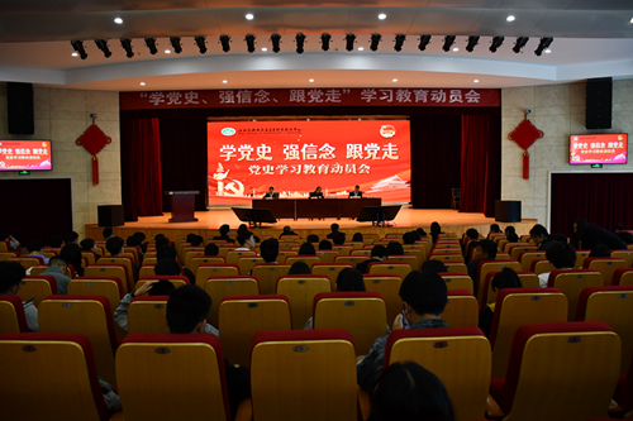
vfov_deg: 47.9
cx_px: 316
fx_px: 475
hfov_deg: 67.4
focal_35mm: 27
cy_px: 210
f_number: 3.5
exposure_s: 1/180
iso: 800
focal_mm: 18
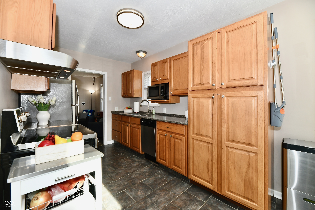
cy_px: 105
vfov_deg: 81.2
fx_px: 122
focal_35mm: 14
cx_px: 158
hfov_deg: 104.3
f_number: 6.3
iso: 640
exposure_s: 1/160
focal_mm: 14
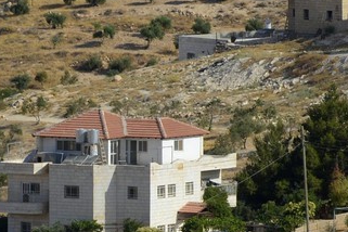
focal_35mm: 871
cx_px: 630
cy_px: -236
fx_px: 8419
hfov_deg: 2.4
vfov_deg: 1.6
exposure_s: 1/800
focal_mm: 175
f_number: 8
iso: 200
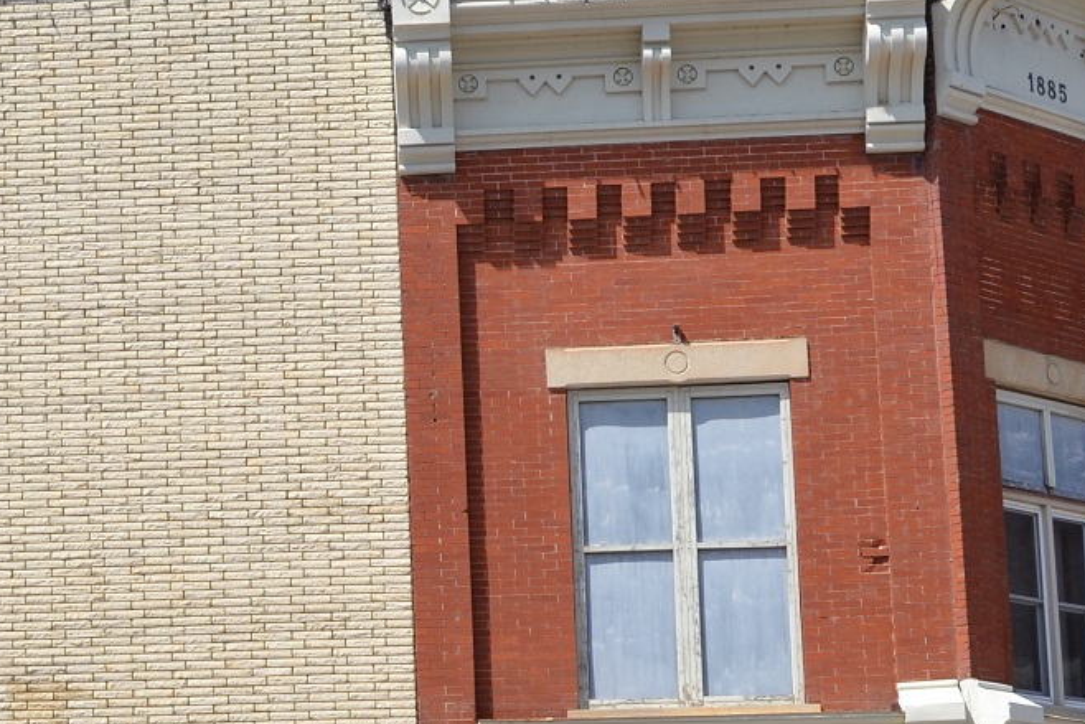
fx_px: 3165
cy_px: 655
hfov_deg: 18.8
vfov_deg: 12.9
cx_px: -79
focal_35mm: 105
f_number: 9
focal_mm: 24
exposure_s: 1/320
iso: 100
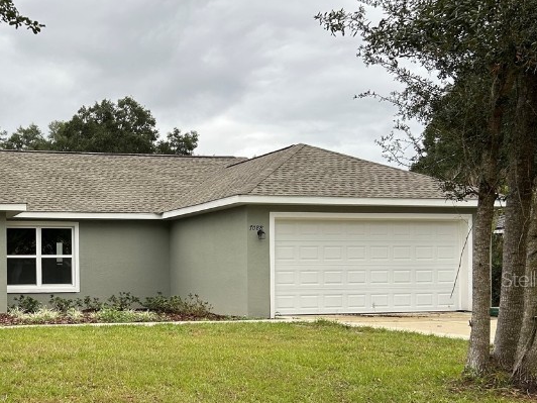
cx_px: 80
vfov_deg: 28.9
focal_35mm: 50
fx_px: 776
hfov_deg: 36.4
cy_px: 279
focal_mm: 5.7
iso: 50
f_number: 1.5
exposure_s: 1/544
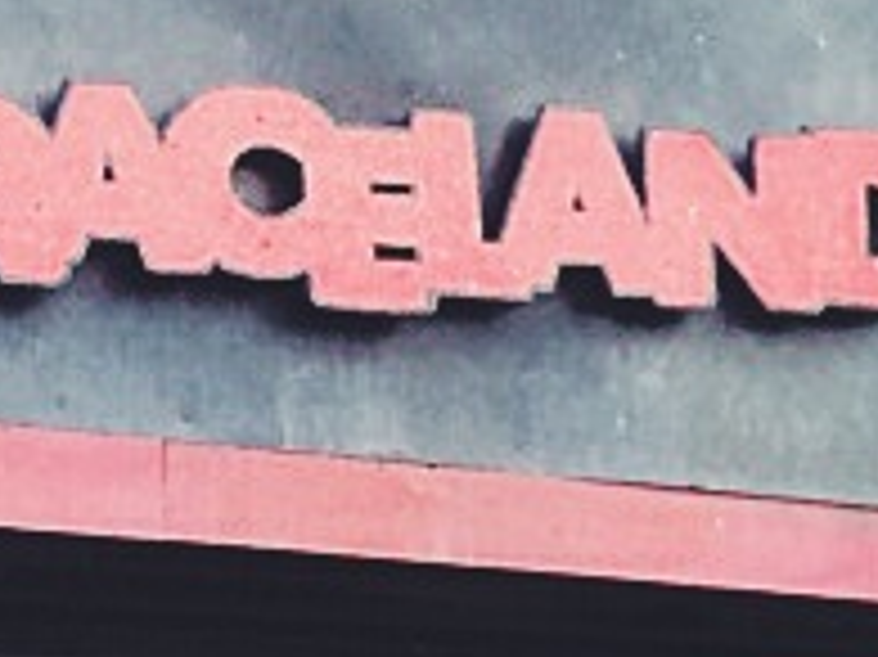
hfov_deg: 9.1
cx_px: -1184
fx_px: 4994
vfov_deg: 7.3
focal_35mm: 197
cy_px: 1310
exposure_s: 1/40
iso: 32
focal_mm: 4.12
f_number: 2.2
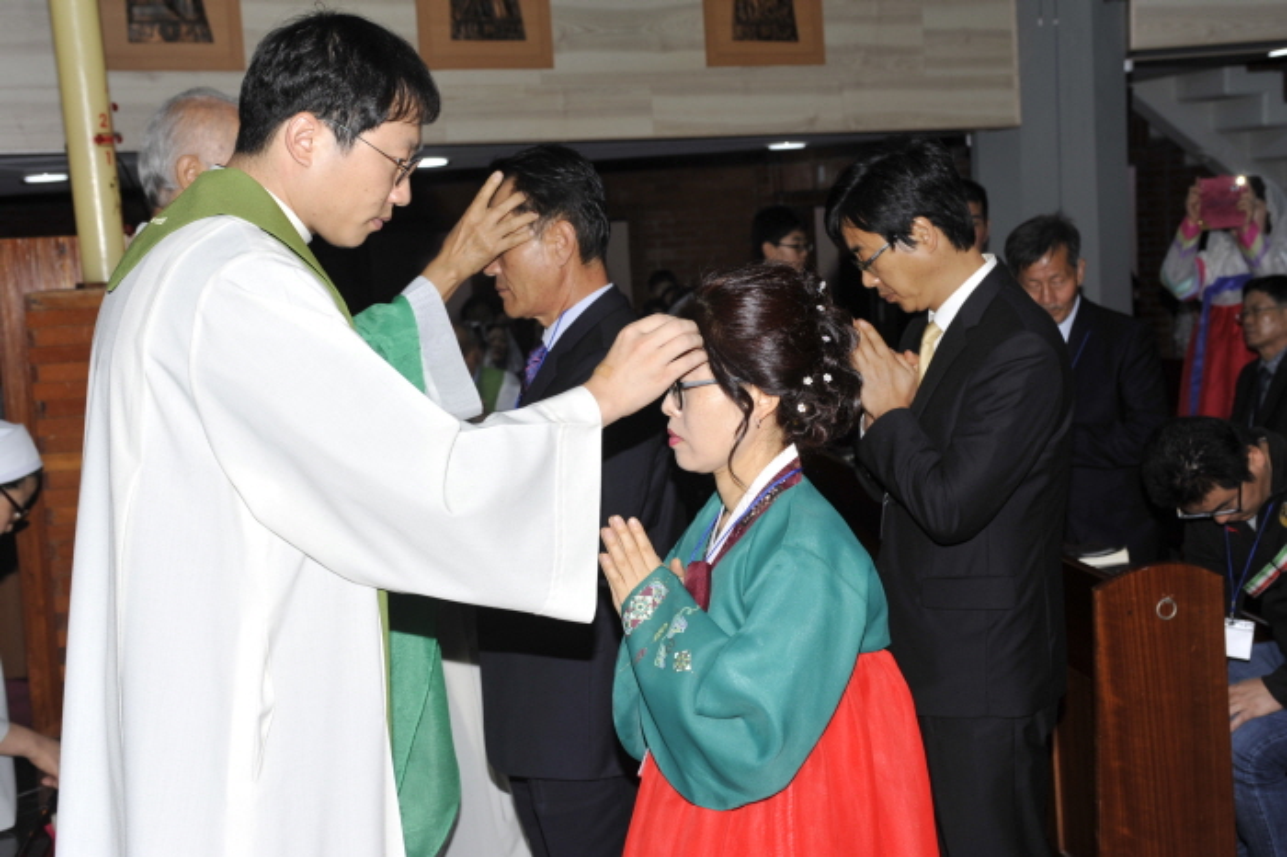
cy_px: 428
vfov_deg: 27.0
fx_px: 1787
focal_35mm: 50
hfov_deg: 39.6
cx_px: 644
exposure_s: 1/60
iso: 200
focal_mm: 50
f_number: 8
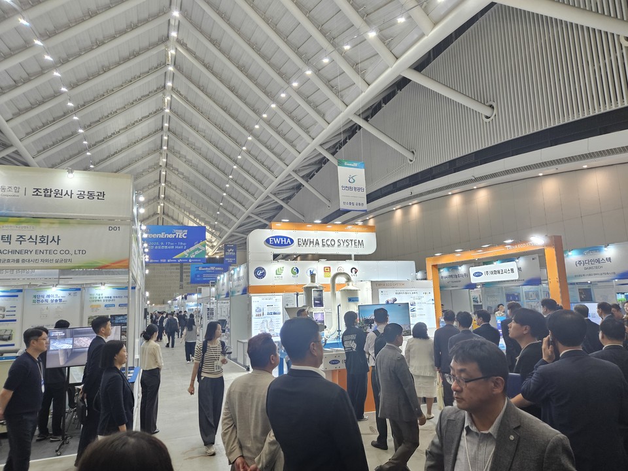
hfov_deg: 73.9
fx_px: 417
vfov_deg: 58.9
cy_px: 236
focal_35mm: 23
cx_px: 314
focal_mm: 5.4
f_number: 1.8
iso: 400
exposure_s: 1/120
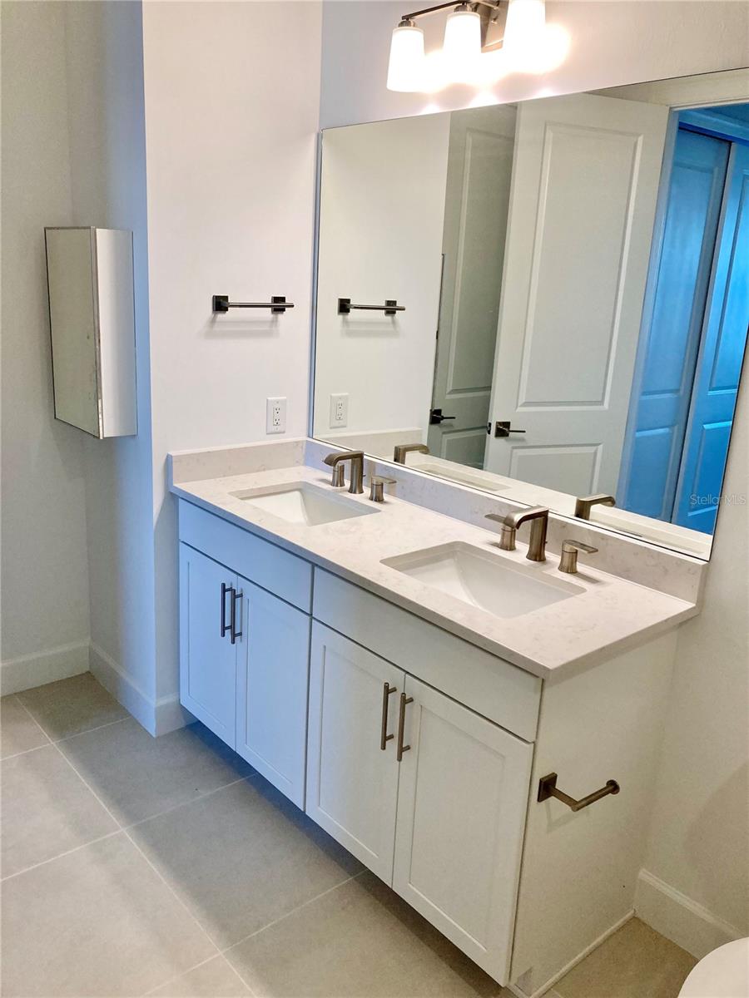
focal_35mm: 28
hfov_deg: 49.7
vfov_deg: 63.4
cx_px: 374
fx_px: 808
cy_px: 499
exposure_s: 1/120
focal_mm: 3.99
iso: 32
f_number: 1.8
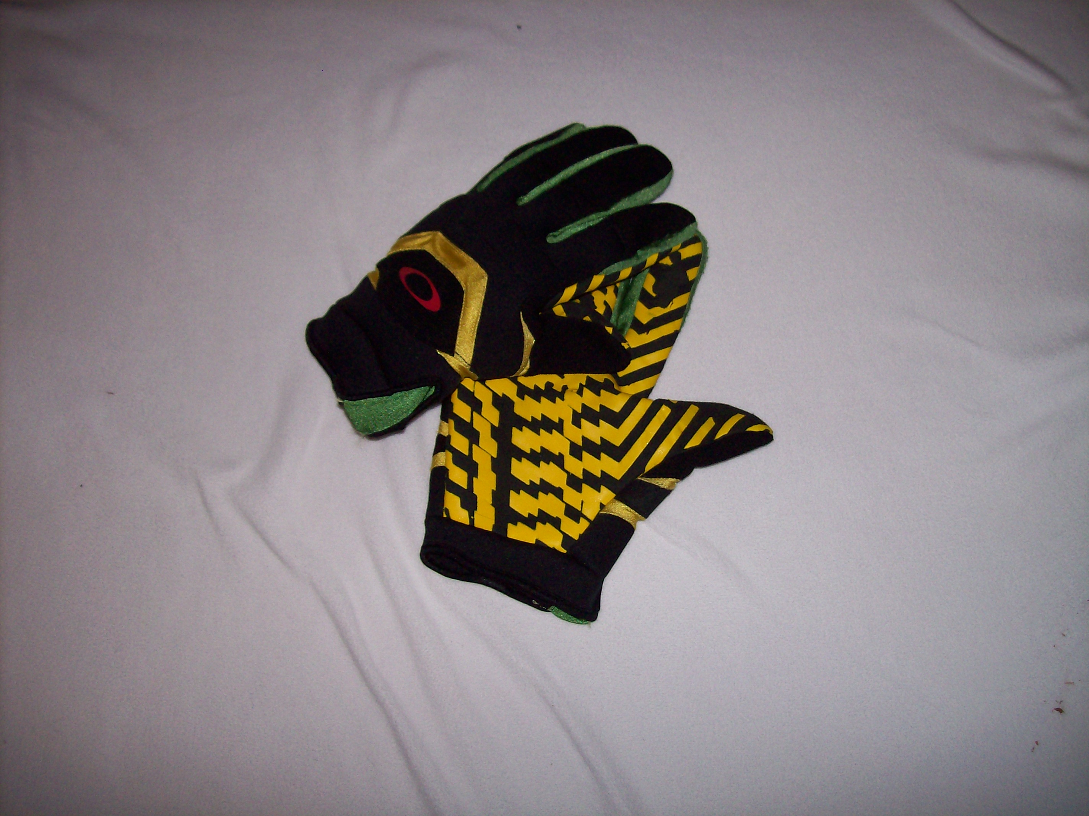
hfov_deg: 51.4
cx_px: 544
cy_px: 408
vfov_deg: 39.6
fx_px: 1132
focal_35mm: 36
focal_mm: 6
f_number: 2.7
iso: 80
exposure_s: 1/64
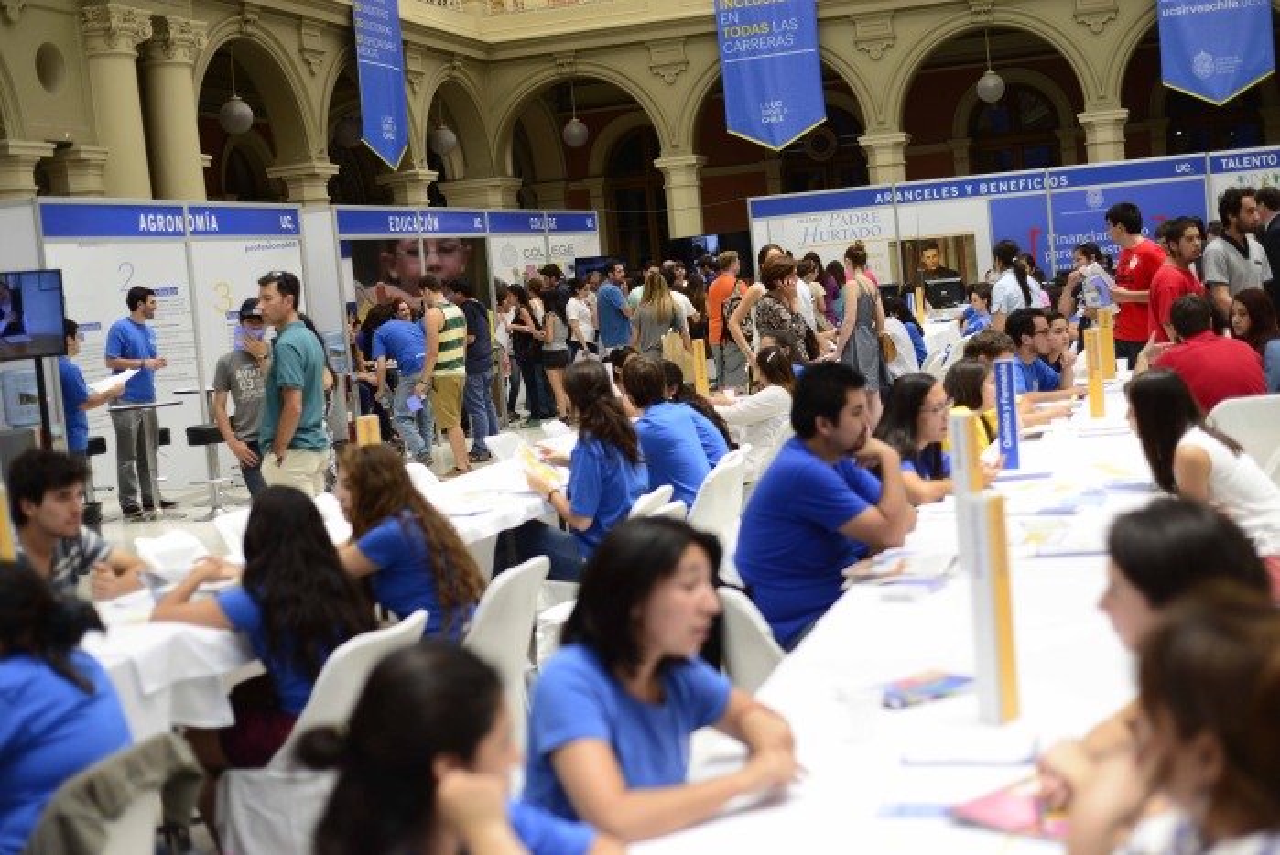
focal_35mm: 50
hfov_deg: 39.6
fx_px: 1779
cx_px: 640
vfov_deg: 27.0
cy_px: 428
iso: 640
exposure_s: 1/2000
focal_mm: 50
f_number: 2
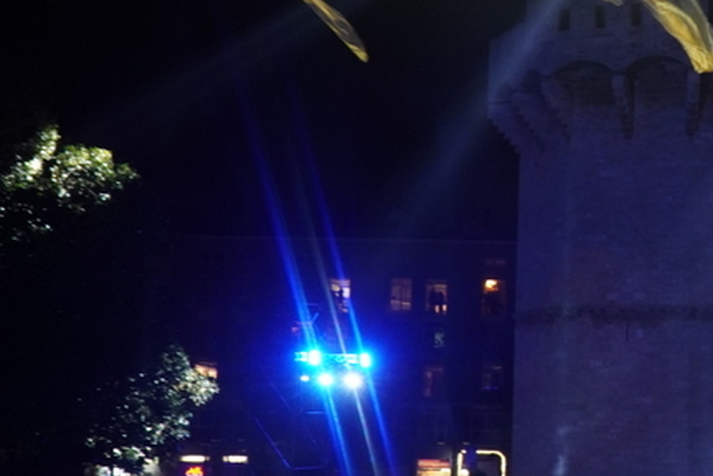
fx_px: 1485
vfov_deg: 18.1
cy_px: 150
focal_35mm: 75
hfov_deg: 26.0
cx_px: 659
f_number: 4
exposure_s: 1/30
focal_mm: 18
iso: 800
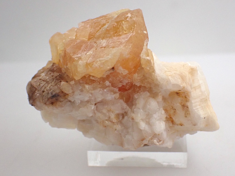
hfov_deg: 33.2
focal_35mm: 58
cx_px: 118
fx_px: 394
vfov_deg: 25.2
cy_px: 88
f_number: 3.5
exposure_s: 1/200
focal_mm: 10.35
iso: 800
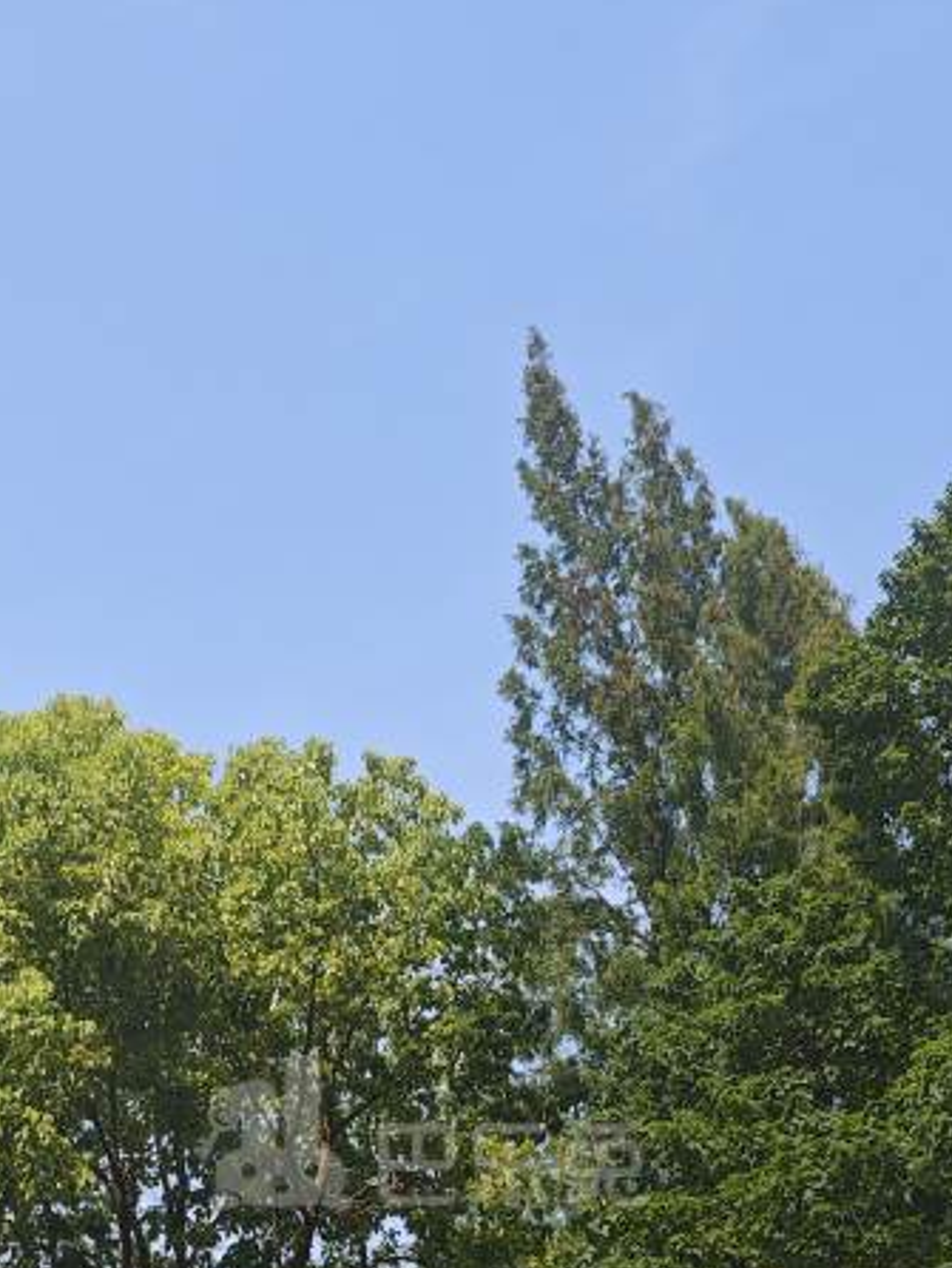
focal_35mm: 55
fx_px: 2015
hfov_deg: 26.6
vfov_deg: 33.2
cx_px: 421
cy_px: 1136
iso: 50
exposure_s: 1/954
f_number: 2
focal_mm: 8.72
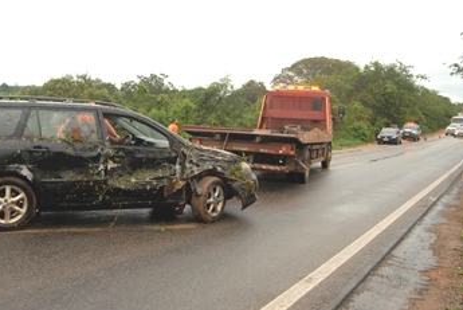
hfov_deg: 49.4
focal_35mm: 39
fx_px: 502
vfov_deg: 34.2
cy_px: 125
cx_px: 203
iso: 320
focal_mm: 20
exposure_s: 1/100
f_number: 4.5
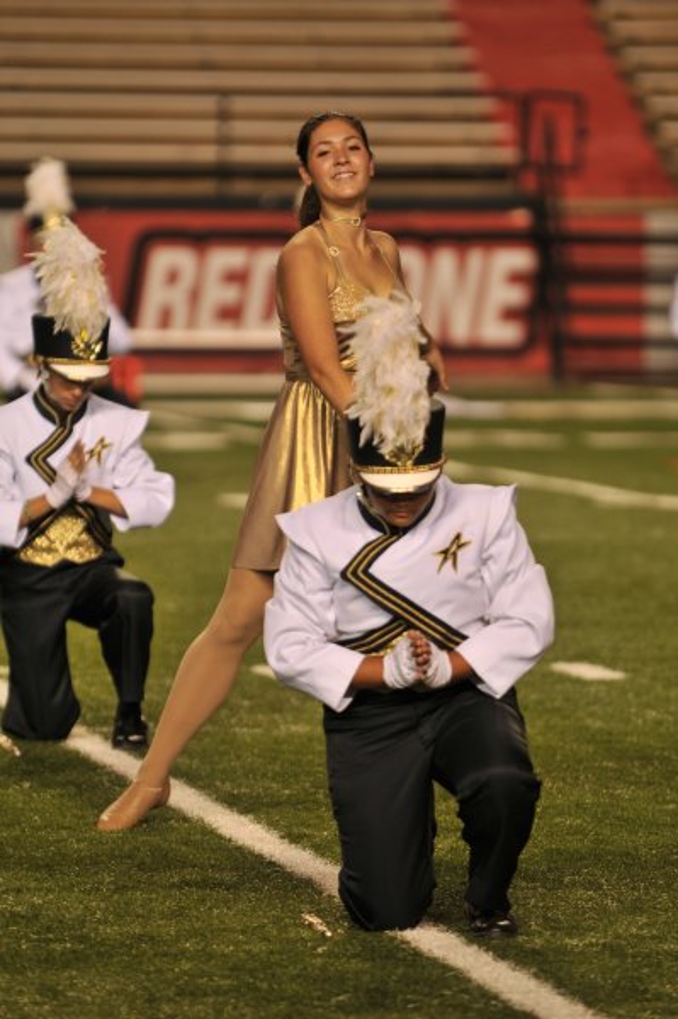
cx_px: 339
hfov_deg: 4.6
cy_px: 510
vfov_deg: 6.9
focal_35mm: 300
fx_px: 8489
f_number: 2.8
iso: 200
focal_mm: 200
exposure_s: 1/125
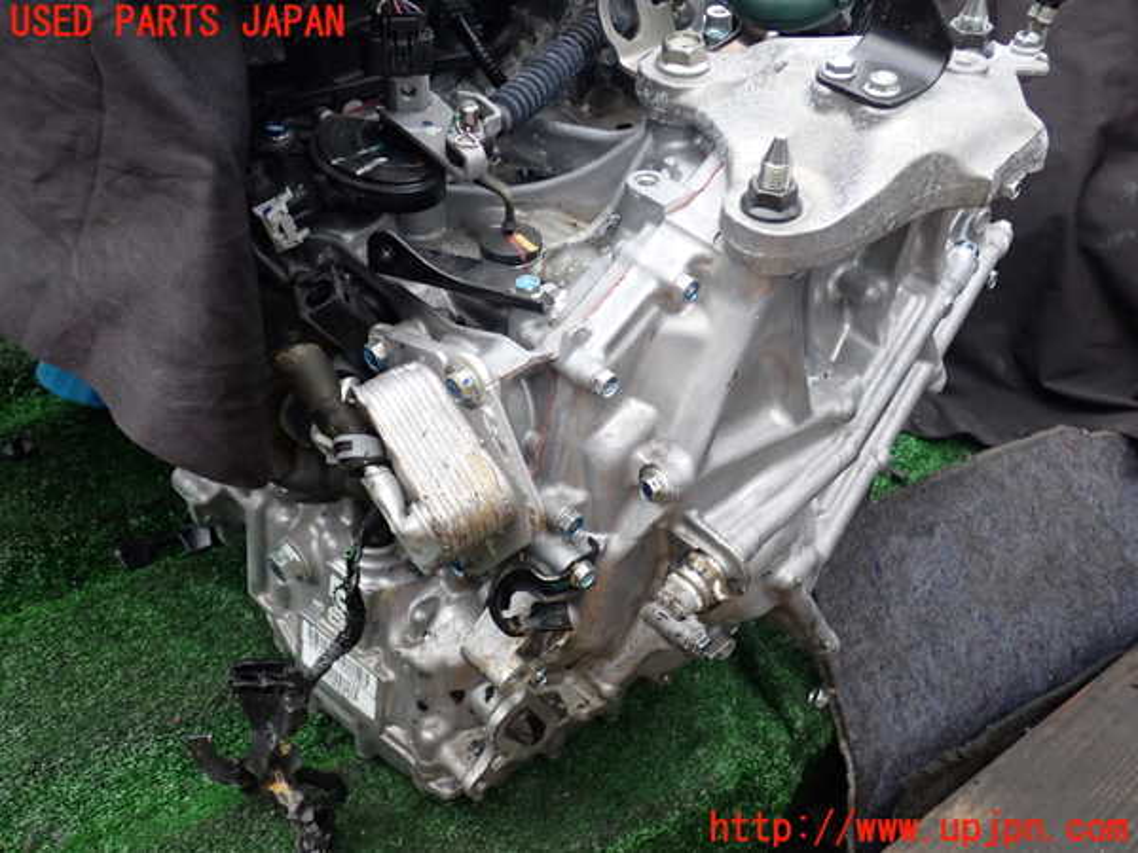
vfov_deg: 39.7
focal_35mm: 36
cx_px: 569
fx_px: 1183
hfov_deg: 51.4
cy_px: 426
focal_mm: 6.37
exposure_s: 1/40
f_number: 2.5
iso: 320
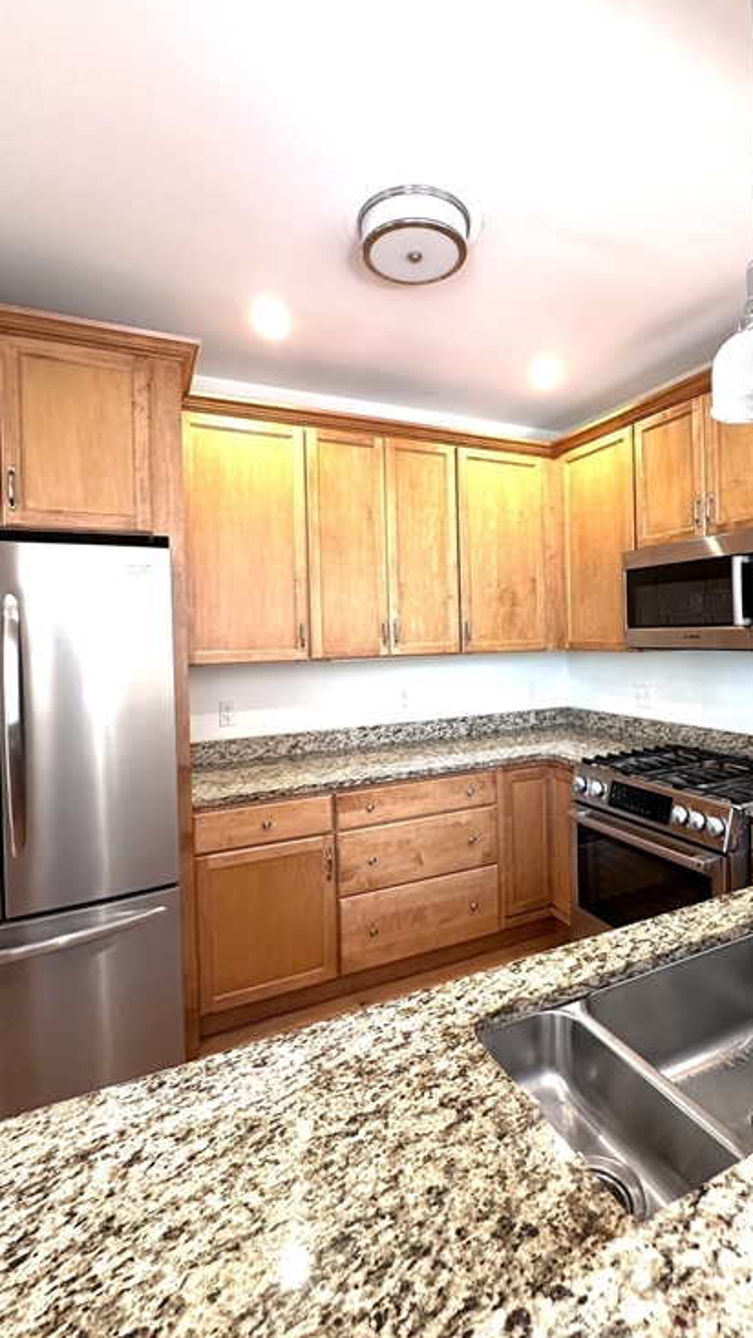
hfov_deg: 66.7
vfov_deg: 99.3
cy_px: 638
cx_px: 439
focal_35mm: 16
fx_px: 568
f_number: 2.2
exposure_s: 1/60
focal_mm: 2.22
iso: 200
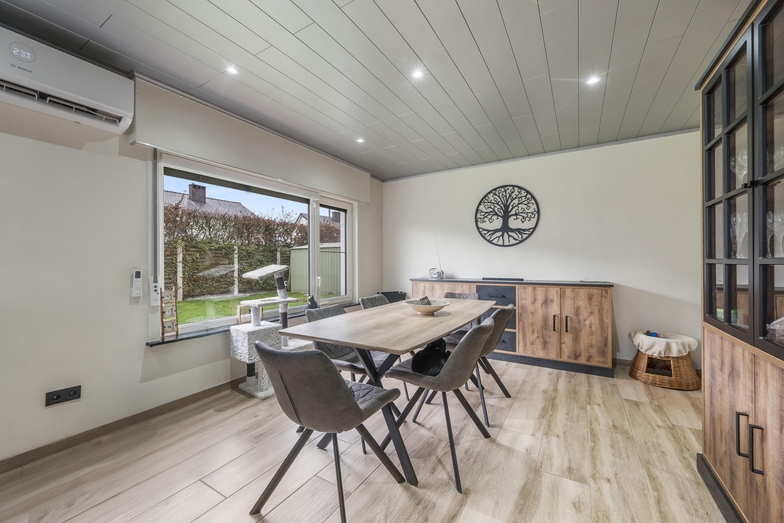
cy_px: 262
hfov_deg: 104.2
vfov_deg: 81.3
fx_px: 305
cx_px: 392
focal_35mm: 14
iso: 250
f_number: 8
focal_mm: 14
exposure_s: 1/15
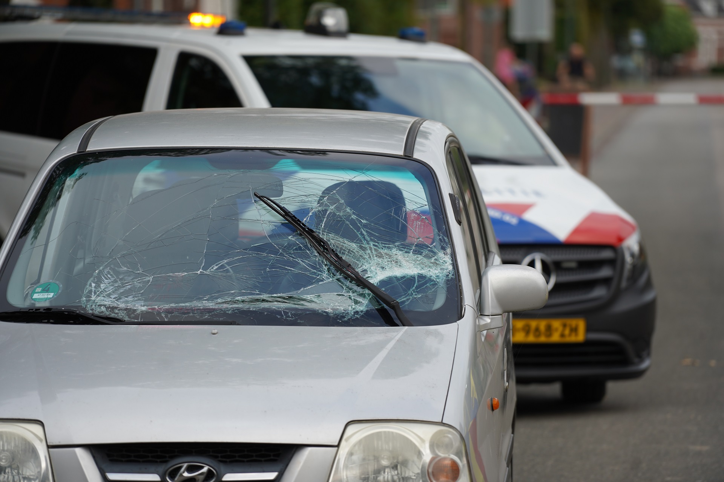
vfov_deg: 6.9
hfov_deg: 10.3
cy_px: 241
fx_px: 4022
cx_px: 362
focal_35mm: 200
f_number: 4.5
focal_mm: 200
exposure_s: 1/320
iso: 100
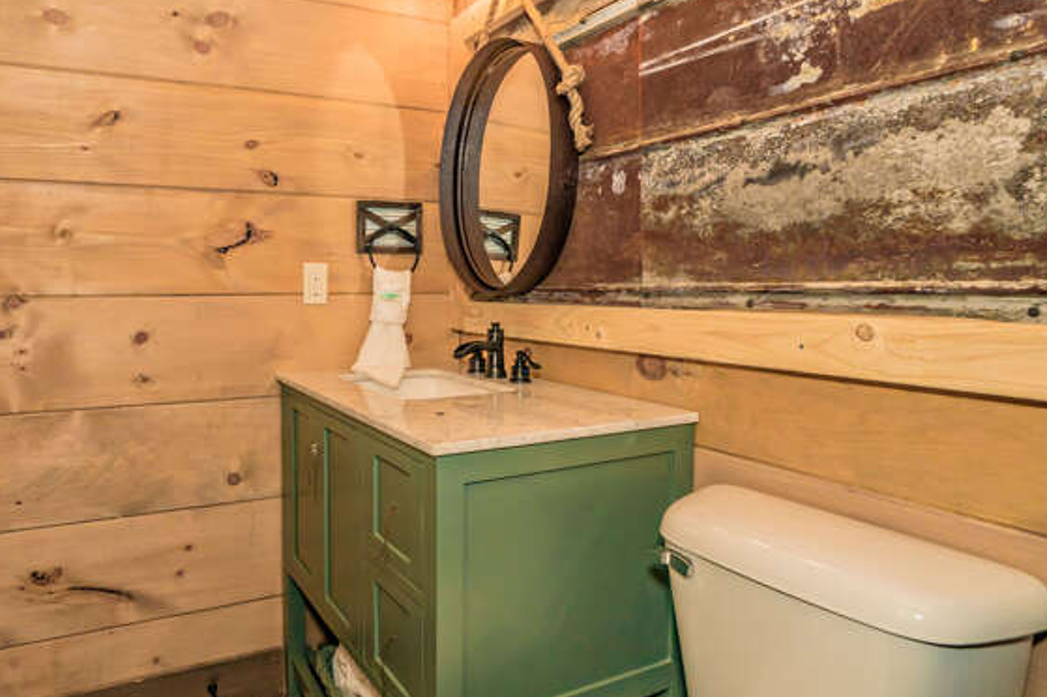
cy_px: 290
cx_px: 414
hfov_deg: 77.6
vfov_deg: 56.9
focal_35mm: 22
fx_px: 639
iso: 1000
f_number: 9
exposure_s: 1/200
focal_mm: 16
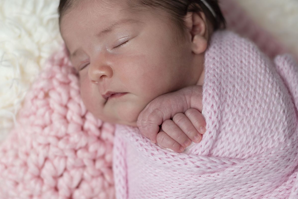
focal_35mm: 76
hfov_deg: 26.6
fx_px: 629
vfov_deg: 17.9
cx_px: 149
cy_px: 113
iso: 125
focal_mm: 50
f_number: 2.5
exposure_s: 1/250
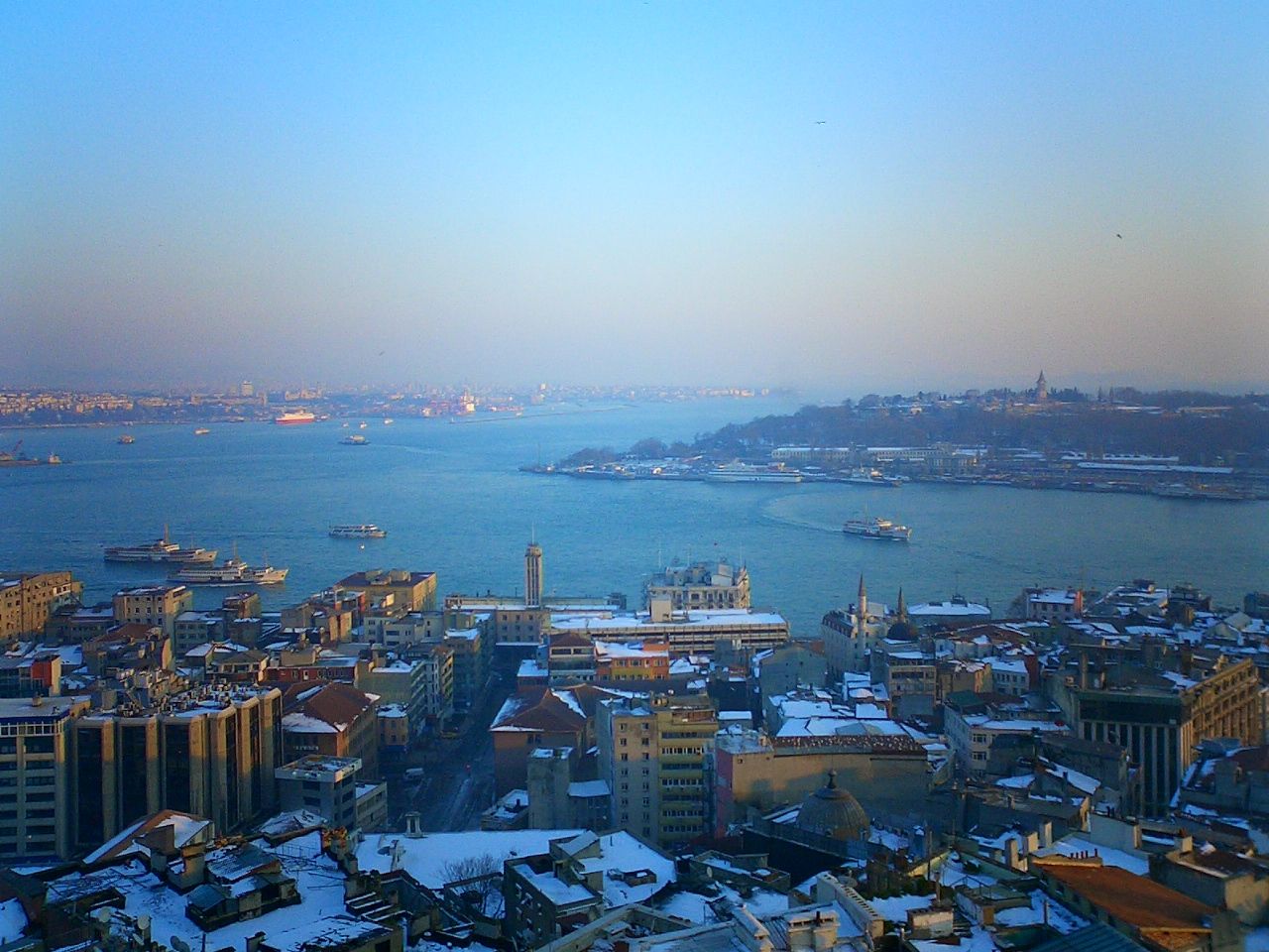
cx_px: 634
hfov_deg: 50.1
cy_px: 476
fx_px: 1356
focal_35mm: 37
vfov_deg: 38.7
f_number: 3.5
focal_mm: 5.6
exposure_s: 1/250
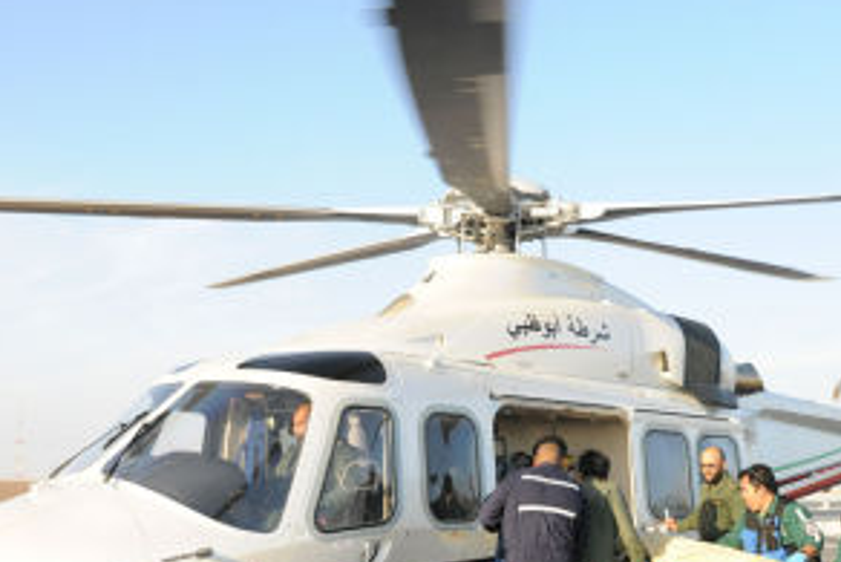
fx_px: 1192
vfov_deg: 26.2
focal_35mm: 51
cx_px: 521
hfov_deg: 38.6
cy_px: 421
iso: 800
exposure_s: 1/800
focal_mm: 31
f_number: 7.1
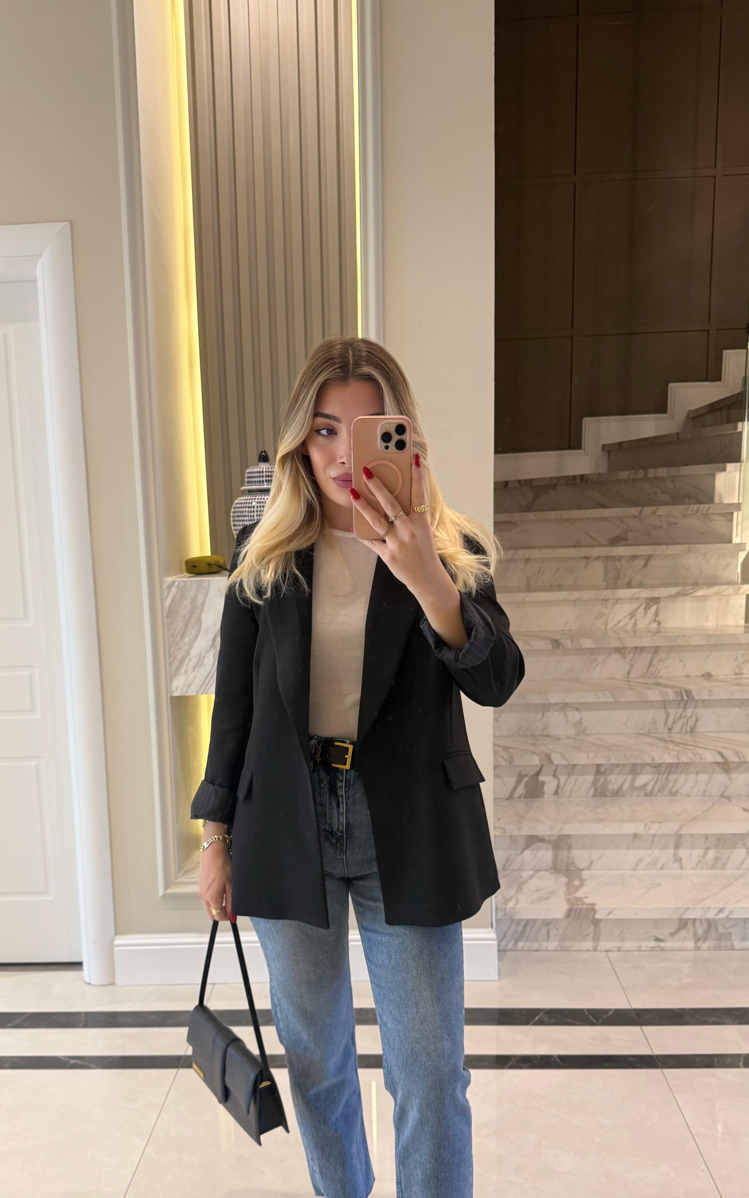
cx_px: 356
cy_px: 702
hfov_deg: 41.8
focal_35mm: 30
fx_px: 980
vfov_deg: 62.5
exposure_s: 1/95
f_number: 1.78
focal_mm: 6.76
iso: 200
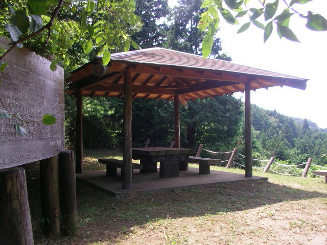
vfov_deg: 38.7
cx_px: 164
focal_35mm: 37
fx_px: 350
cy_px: 122
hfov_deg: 50.1
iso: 100
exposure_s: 1/100
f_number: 2.8
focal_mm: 5.7
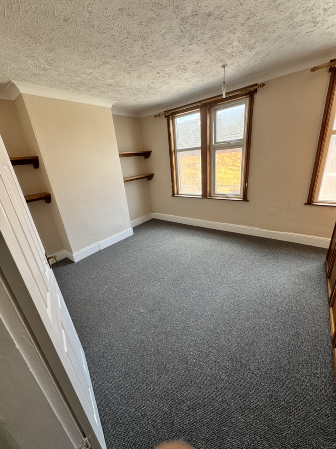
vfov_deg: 102.1
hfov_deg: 85.7
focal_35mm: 14
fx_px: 181
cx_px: 168
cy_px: 224
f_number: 2.2
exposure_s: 1/99
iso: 64
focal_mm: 2.22
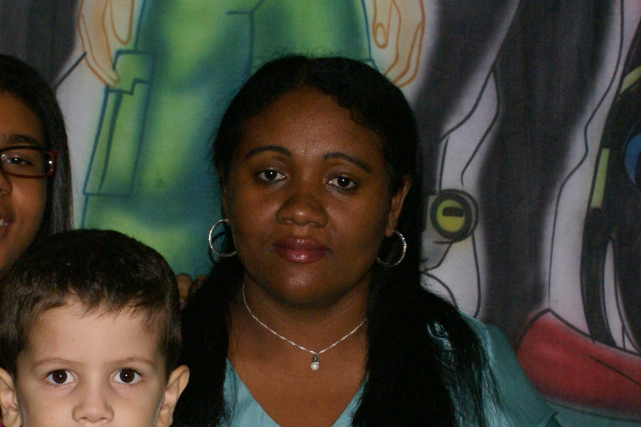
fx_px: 1656
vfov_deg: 14.6
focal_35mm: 93
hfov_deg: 21.7
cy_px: 328
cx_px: 143
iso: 400
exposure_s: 1/60
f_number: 5.6
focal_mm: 30
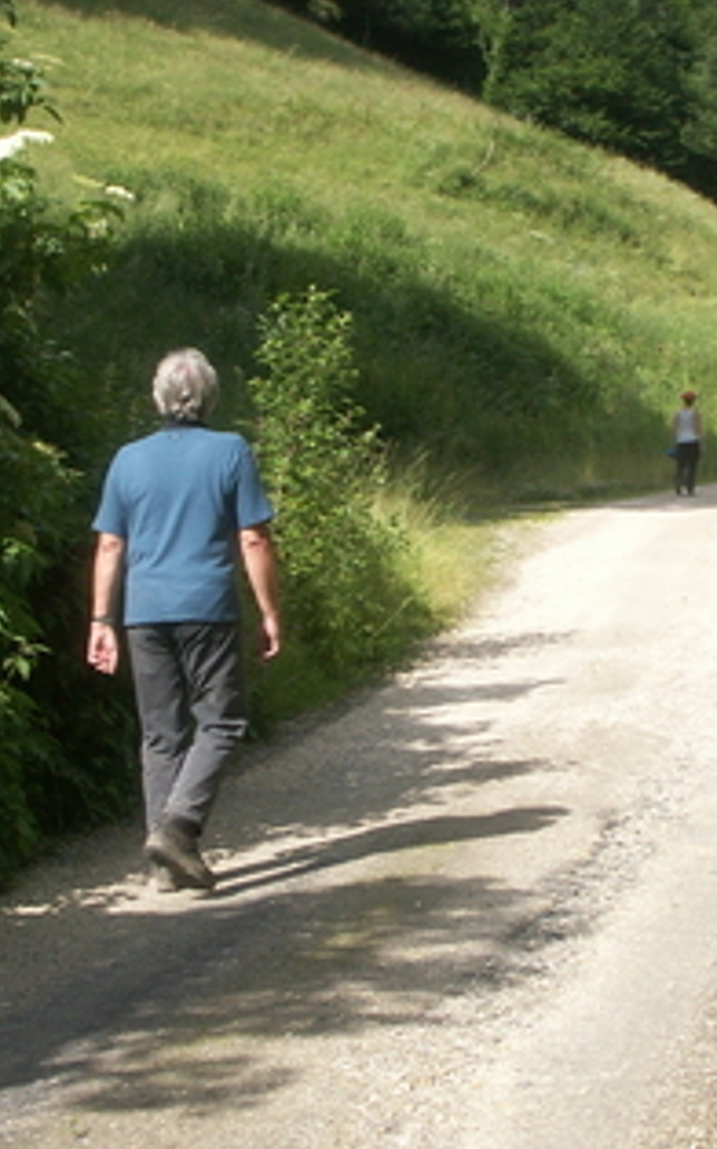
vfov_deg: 25.8
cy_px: 509
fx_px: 2503
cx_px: 615
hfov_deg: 16.1
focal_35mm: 80
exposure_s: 1/125
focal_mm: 7.7
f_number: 7.1
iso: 50
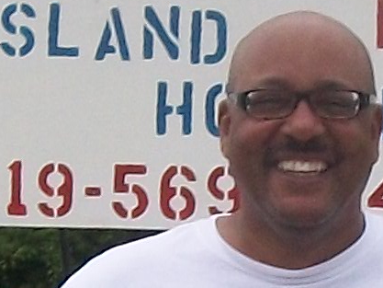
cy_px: 376
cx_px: 290
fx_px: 3121
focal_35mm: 282
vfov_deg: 5.2
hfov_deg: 7.0
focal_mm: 6
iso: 80
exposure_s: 1/500
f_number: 4.8
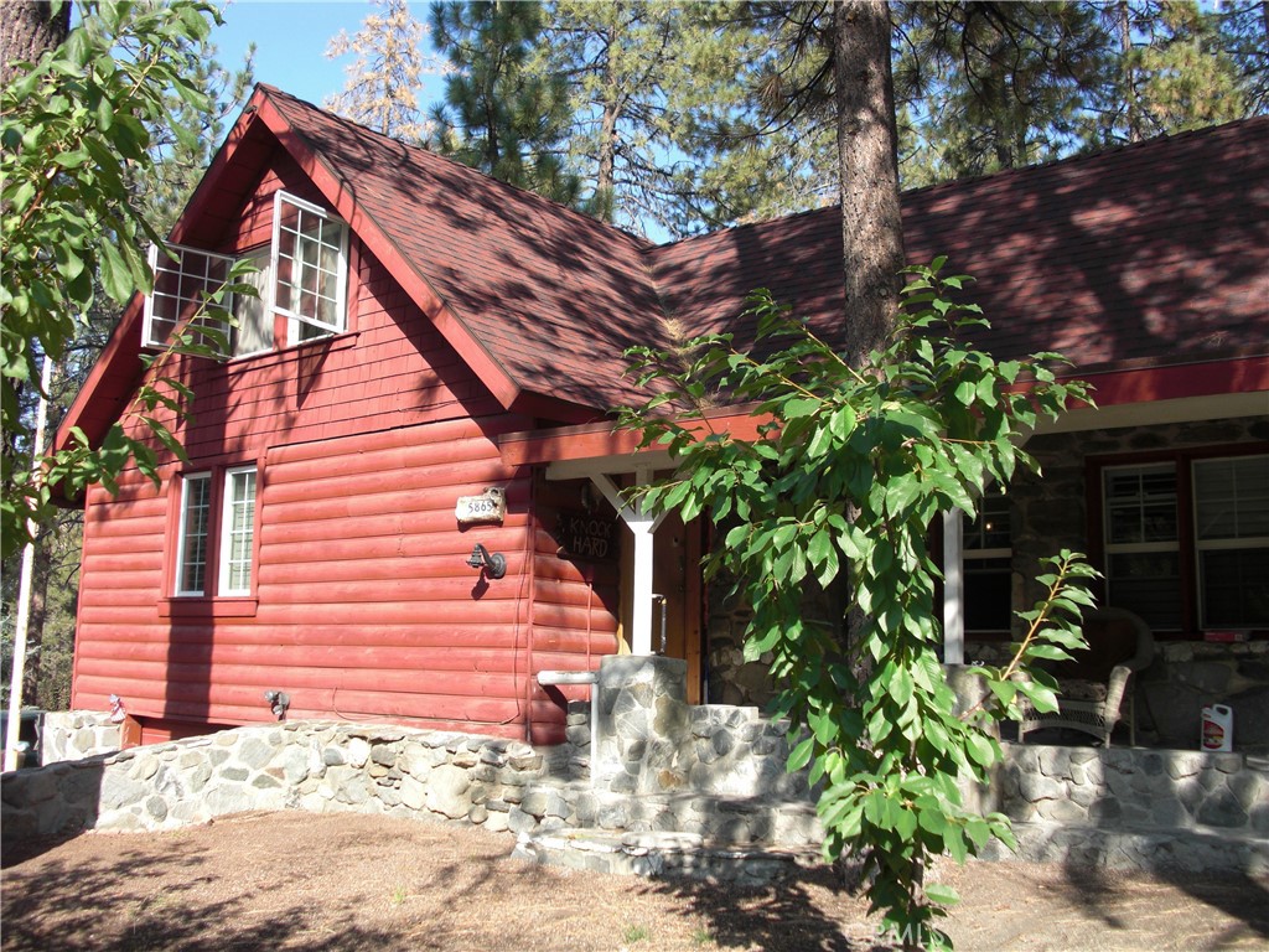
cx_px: 634
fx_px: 1320
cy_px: 476
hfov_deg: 51.4
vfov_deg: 39.7
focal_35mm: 36
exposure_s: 1/400
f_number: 2.8
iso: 50
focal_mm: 6.3
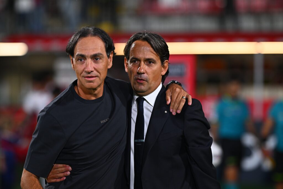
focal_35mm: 135
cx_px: 142
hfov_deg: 15.2
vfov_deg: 10.2
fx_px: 1061
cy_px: 94
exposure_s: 1/1250
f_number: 1.8
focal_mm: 135
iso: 1000
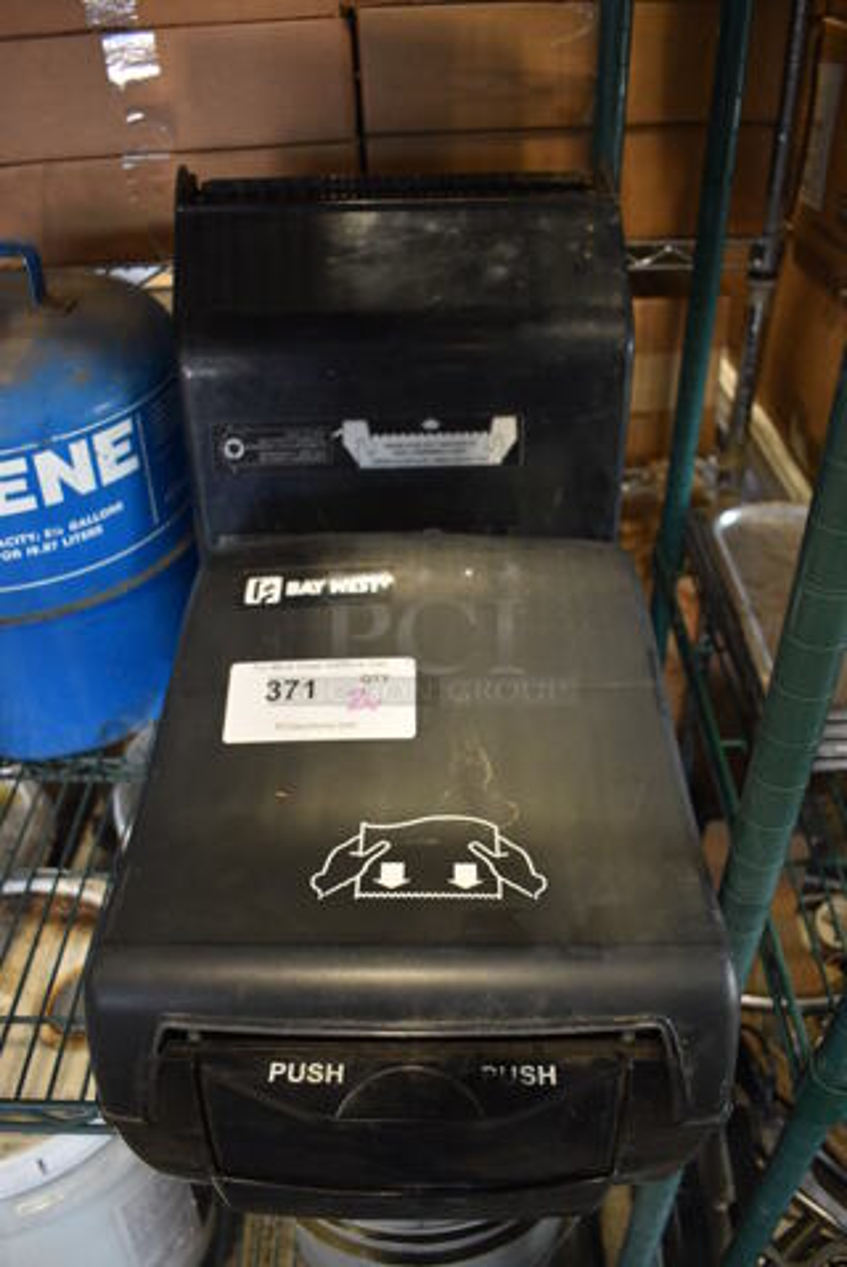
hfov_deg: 48.0
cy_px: 634
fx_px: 951
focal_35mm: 27
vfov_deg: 67.4
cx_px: 424
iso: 1400
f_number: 3.5
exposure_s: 1/125
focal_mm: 18
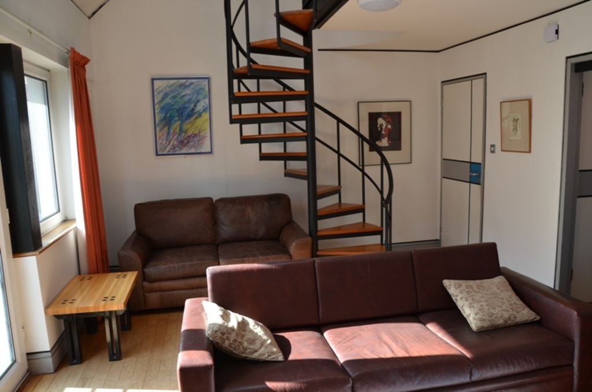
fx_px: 443
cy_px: 196
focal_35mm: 27
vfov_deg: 47.7
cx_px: 296
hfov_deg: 67.5
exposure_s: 1/125
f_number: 5.6
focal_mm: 18
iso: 280
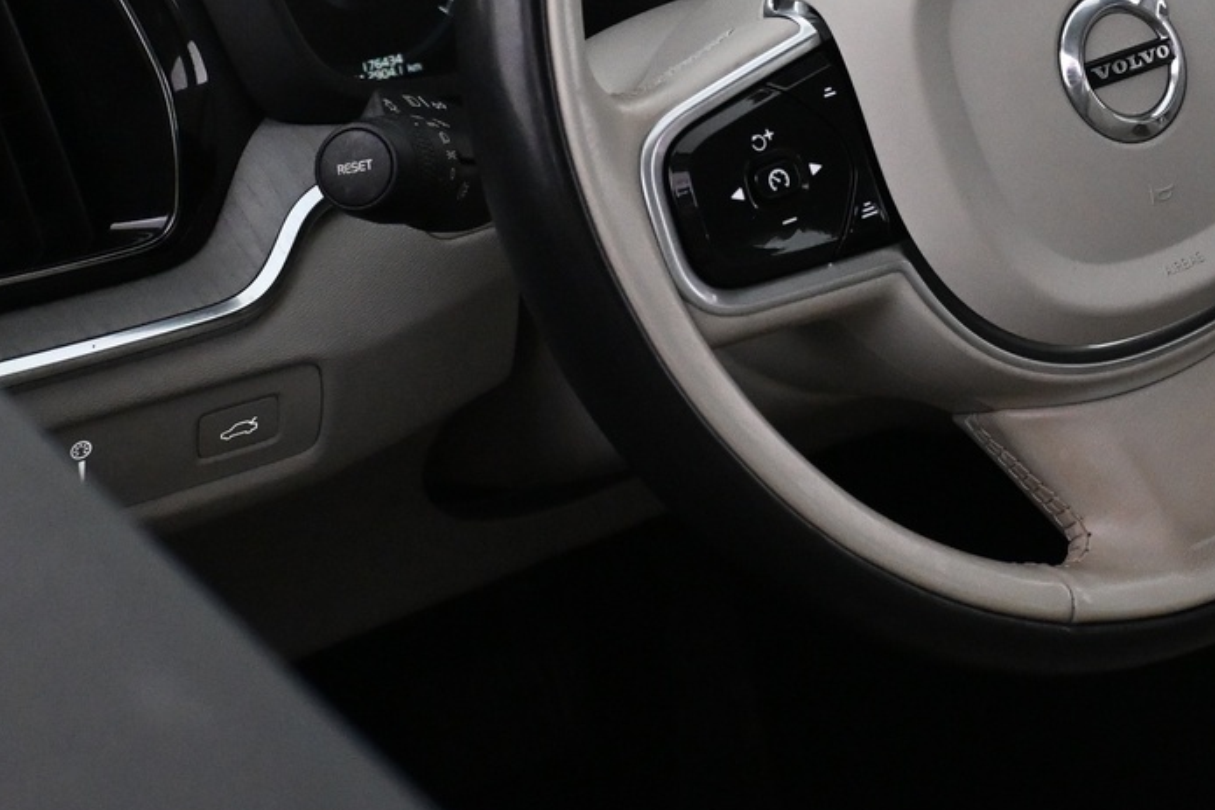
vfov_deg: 18.9
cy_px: -10
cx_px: 1089
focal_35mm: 70
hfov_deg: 27.8
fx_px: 2363
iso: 3200
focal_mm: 20
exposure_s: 1/80
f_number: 3.8
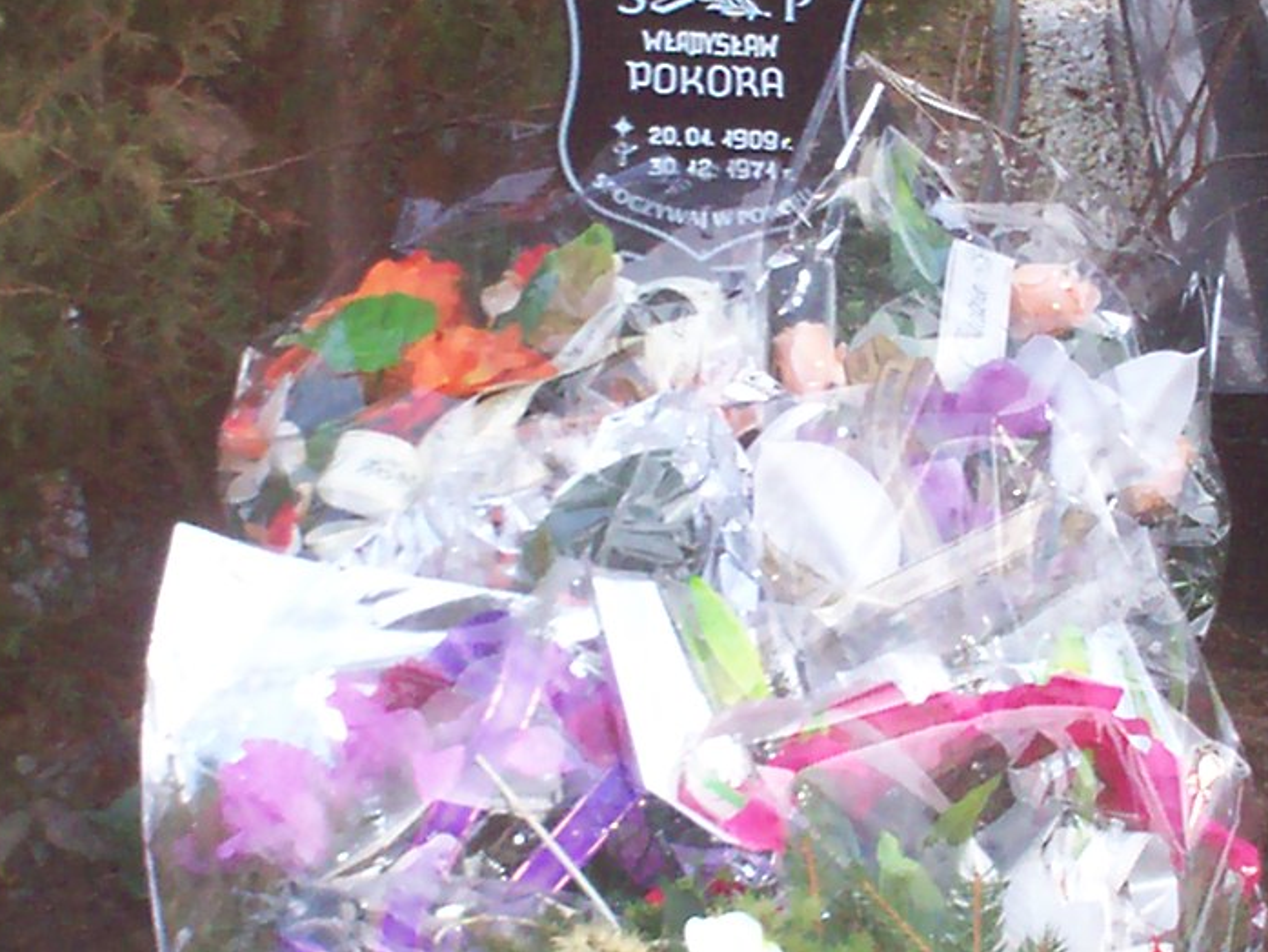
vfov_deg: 11.2
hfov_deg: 14.8
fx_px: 4873
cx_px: 864
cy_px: 411
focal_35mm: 133
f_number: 4.5
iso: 140
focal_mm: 6
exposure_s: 1/60
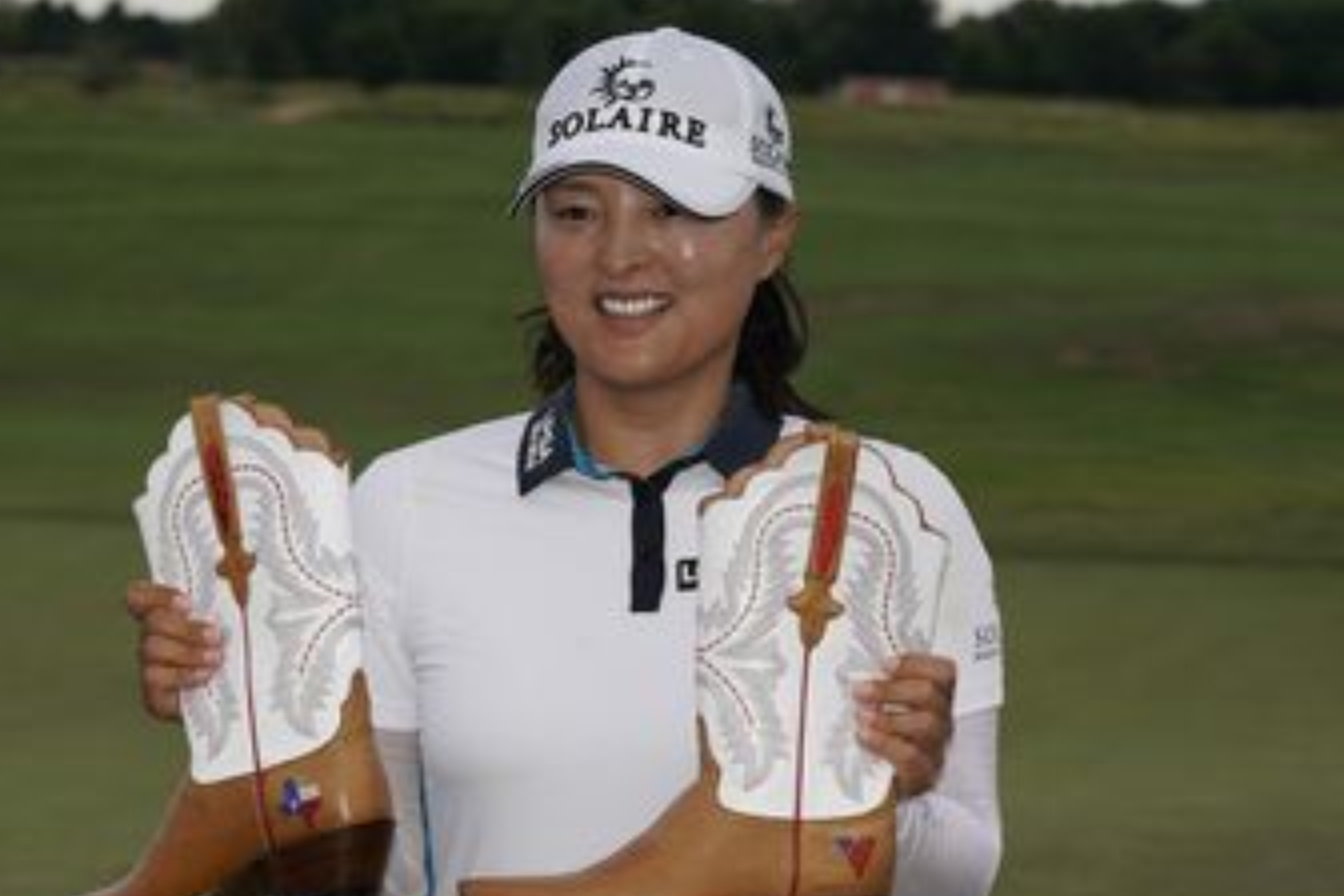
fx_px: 4666
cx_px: 608
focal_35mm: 125
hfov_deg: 16.4
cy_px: 530
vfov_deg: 11.0
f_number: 8
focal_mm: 105
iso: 200
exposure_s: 1/250
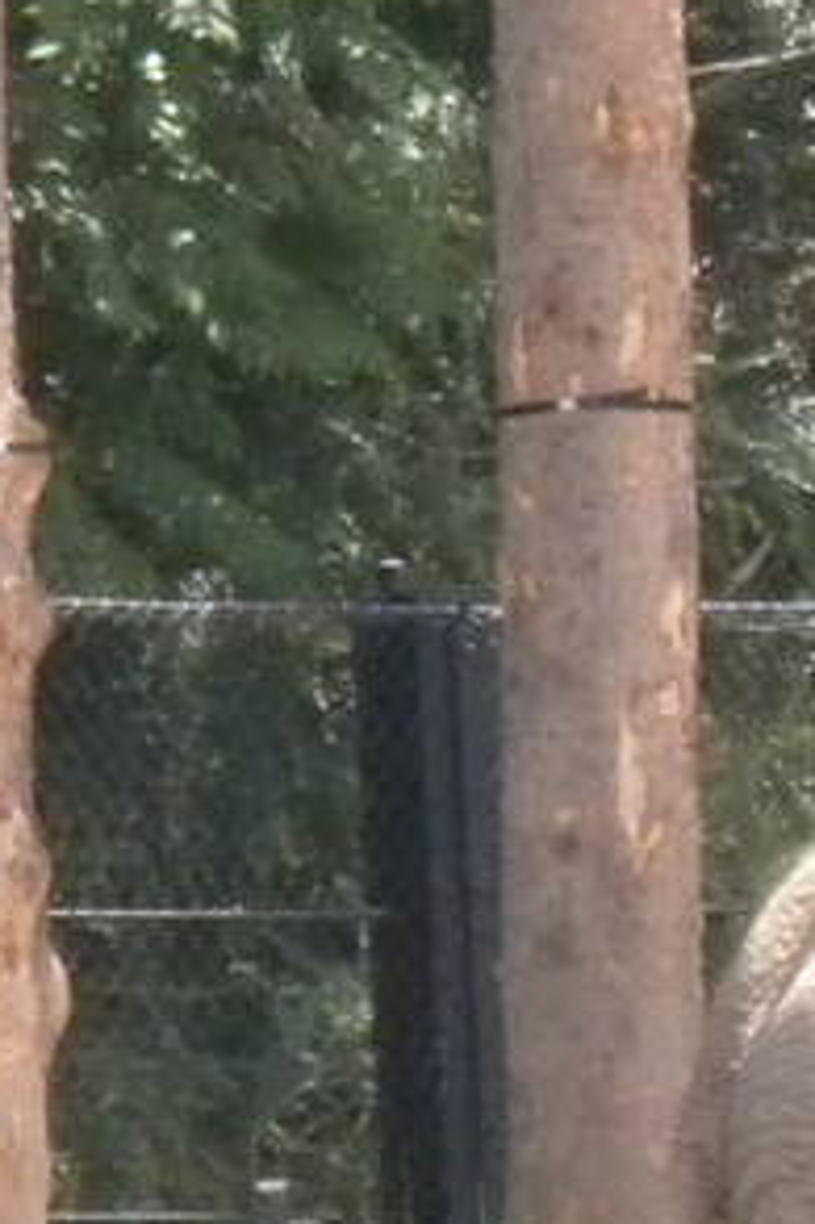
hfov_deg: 0.9
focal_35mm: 1476
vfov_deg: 1.4
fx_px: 50178
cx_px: 1283
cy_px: 581
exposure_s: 1/578
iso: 400
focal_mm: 46.2
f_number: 5.3
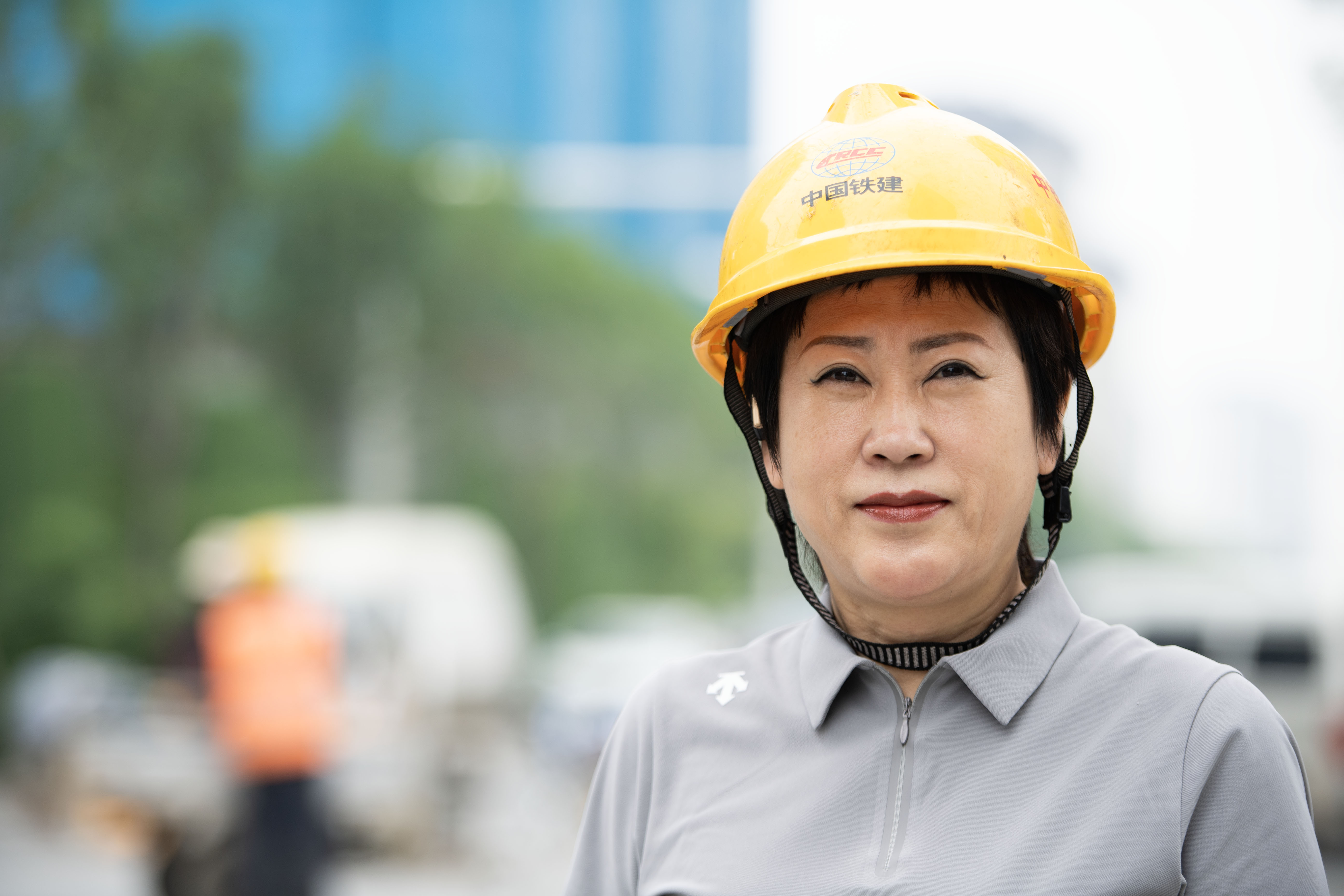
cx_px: 672
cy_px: 448
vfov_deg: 11.0
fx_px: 4666
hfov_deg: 16.4
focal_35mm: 125
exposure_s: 1/800
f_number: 2.8
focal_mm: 125
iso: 200
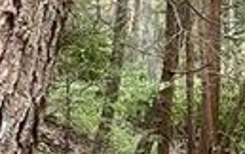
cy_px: 315
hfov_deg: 14.4
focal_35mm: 142
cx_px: 258
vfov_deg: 8.7
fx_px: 949
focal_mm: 5.1
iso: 500
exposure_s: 1/40
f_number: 1.6
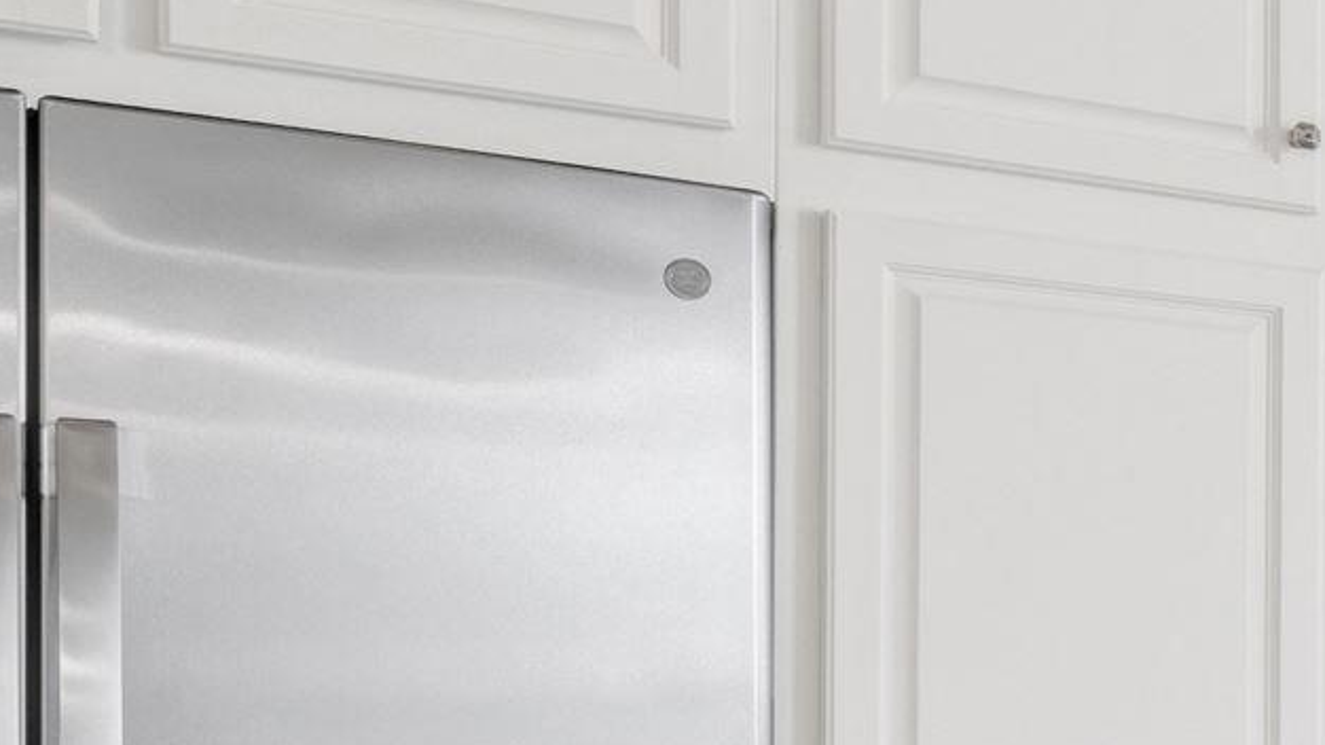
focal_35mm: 75
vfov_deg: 15.9
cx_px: 2506
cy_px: 703
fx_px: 2620
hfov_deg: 19.5
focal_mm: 14.5
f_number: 11
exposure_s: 1/15
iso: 400
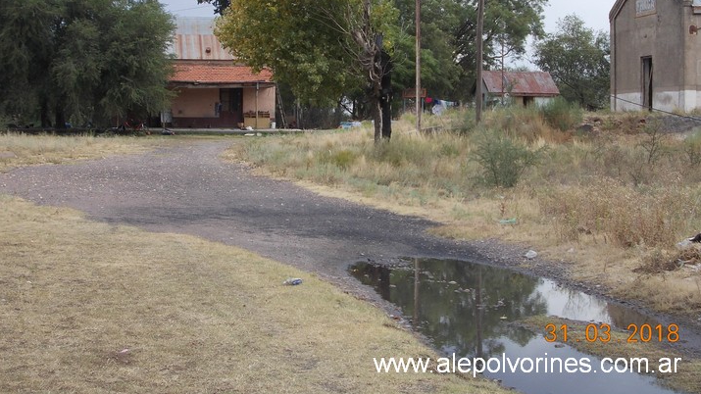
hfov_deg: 30.2
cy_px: 119
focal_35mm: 70
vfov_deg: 17.2
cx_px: 342
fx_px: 1301
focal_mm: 8.5
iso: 80
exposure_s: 1/250
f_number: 4
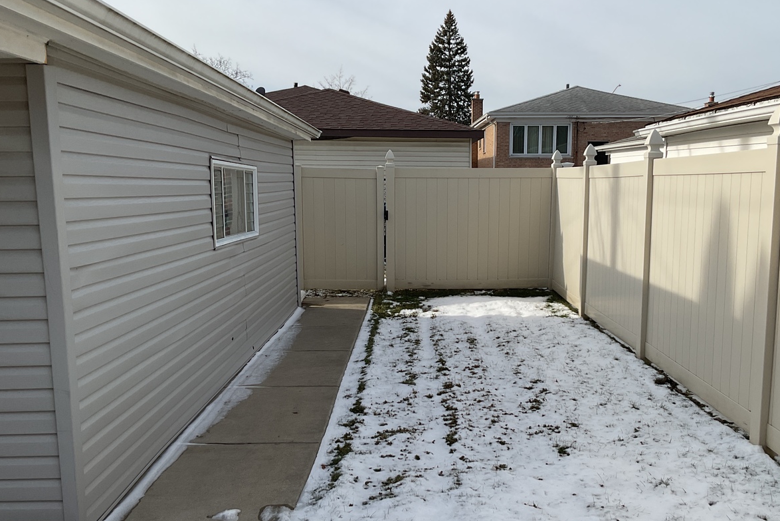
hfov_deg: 51.7
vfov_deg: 35.9
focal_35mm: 37
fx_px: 802
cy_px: 299
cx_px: 453
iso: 16
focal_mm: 3
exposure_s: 1/2667
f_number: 1.8
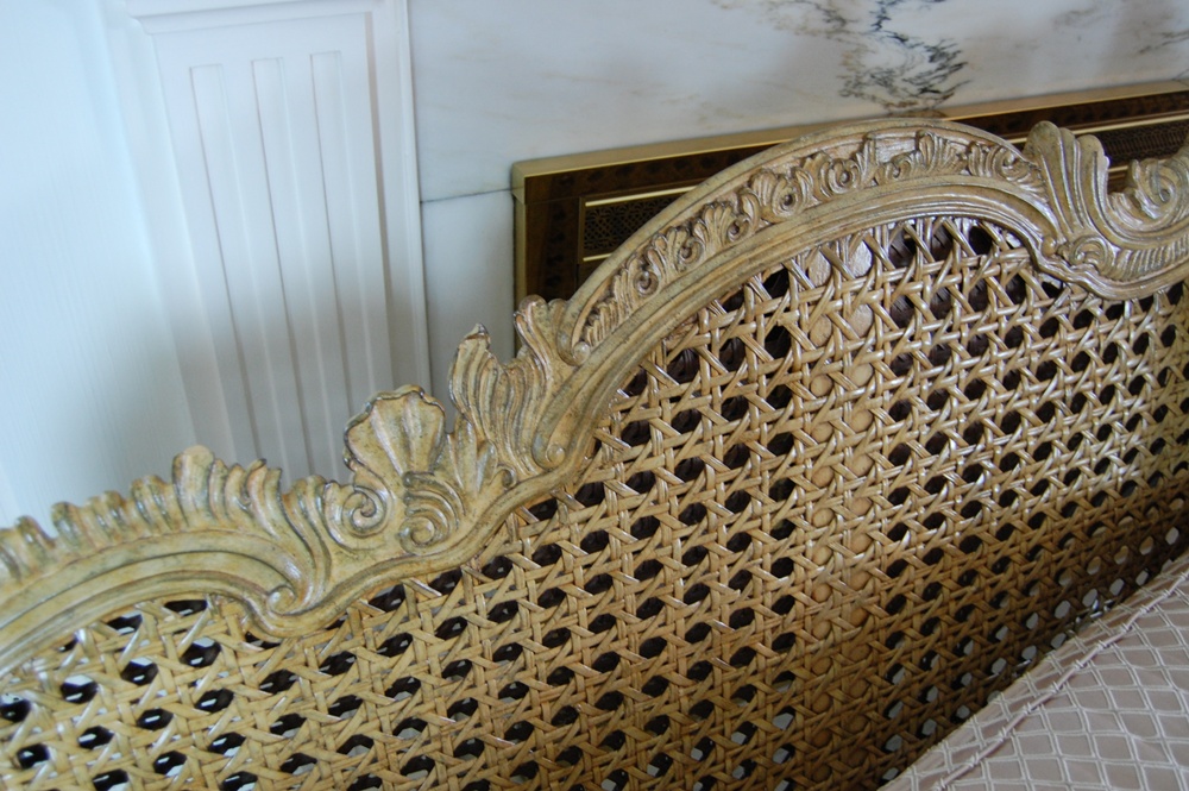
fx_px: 1089
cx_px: 594
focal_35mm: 33
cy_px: 396
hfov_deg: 57.3
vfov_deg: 39.9
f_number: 3.8
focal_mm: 22
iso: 800
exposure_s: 1/13
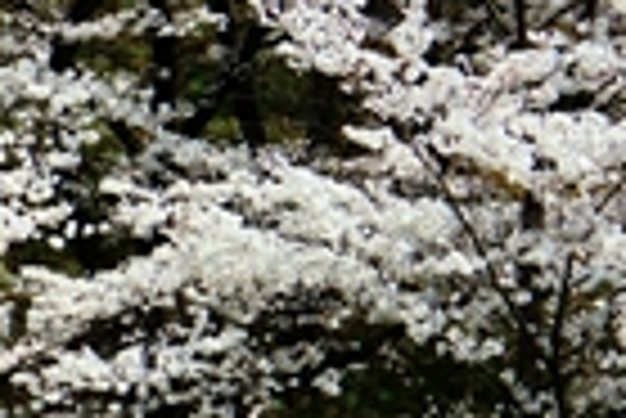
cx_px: -1004
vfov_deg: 6.7
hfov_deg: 8.8
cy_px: 151
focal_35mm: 207
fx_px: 3603
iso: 100
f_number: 8
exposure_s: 1/200
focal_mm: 24
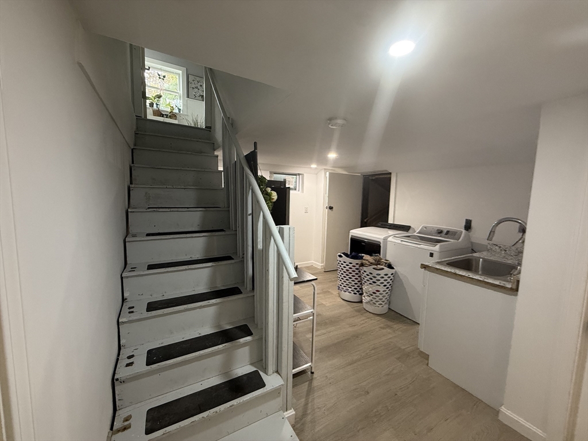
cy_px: 220
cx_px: 294
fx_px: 238
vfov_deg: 85.7
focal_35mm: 14
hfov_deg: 102.1
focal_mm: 2.22
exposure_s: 1/60
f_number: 2.2
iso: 250
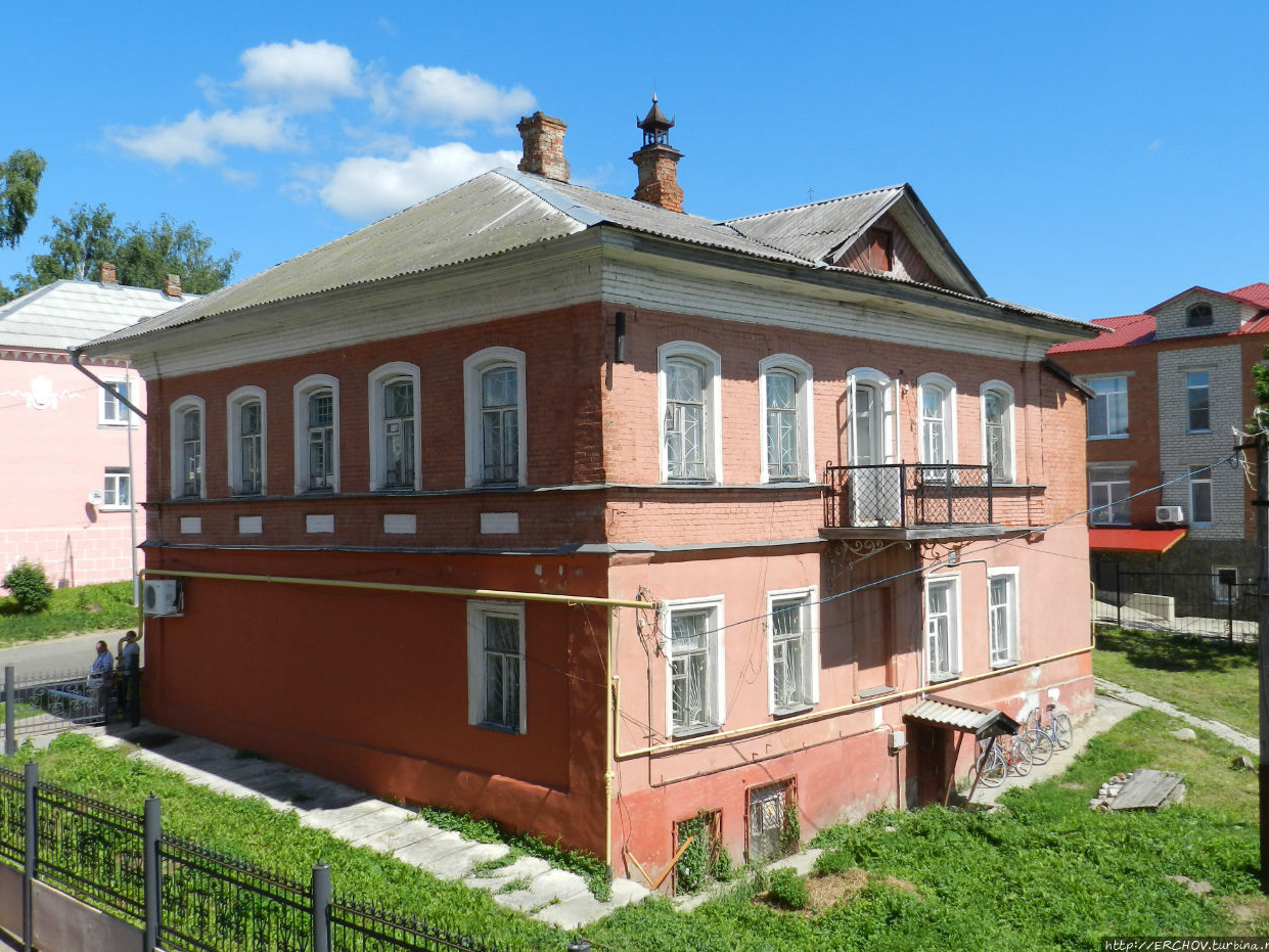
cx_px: 635
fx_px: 1210
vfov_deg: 42.9
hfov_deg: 55.3
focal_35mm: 33
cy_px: 463
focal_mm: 5.6
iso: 160
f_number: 4
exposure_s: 1/1000
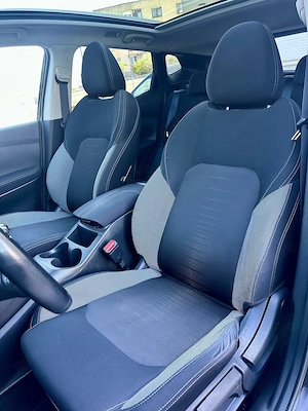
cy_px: 206
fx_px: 285
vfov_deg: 71.6
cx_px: 154
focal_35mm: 24
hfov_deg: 56.8
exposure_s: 1/94
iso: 250
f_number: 1.78
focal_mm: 6.86
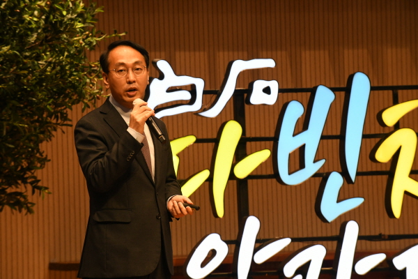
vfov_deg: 6.9
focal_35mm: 200
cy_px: 140
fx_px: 2322
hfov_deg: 10.3
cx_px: 209
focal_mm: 200
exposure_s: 1/400
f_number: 7.1
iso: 5000
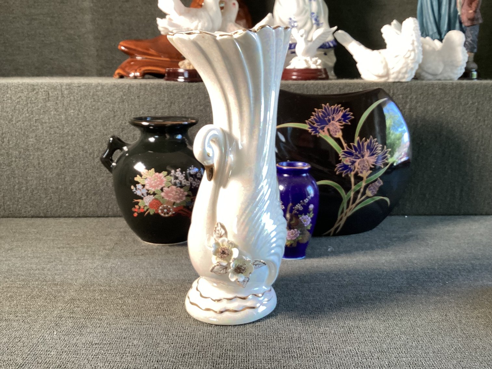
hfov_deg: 58.3
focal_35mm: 31
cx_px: 246
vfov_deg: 45.4
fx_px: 441
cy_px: 184
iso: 80
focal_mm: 3.3
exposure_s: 1/60
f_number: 2.4
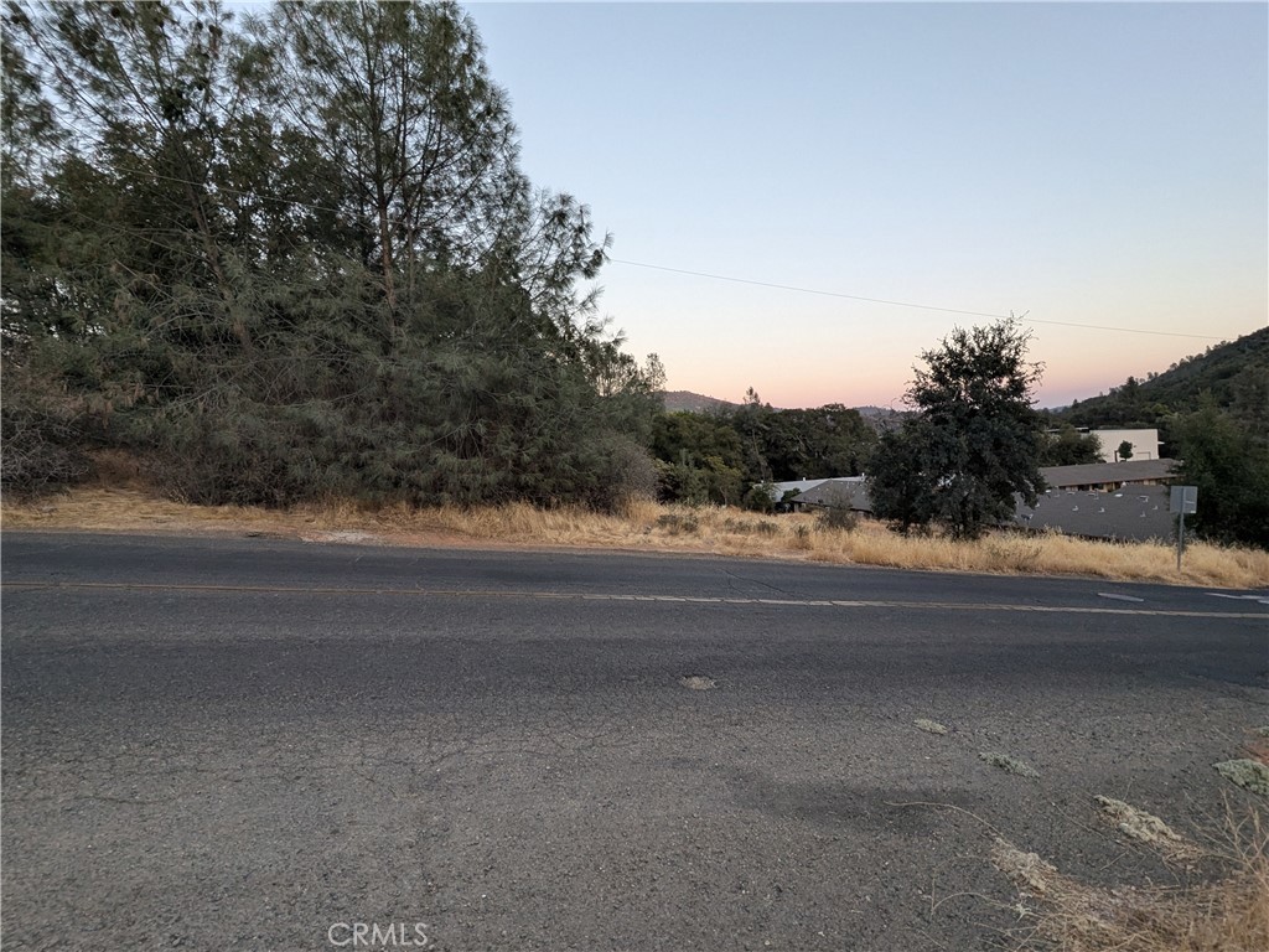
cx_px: 634
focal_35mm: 16
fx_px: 587
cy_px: 476
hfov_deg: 94.5
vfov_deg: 78.1
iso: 80
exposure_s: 1/74.2
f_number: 2.2
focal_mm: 2.22
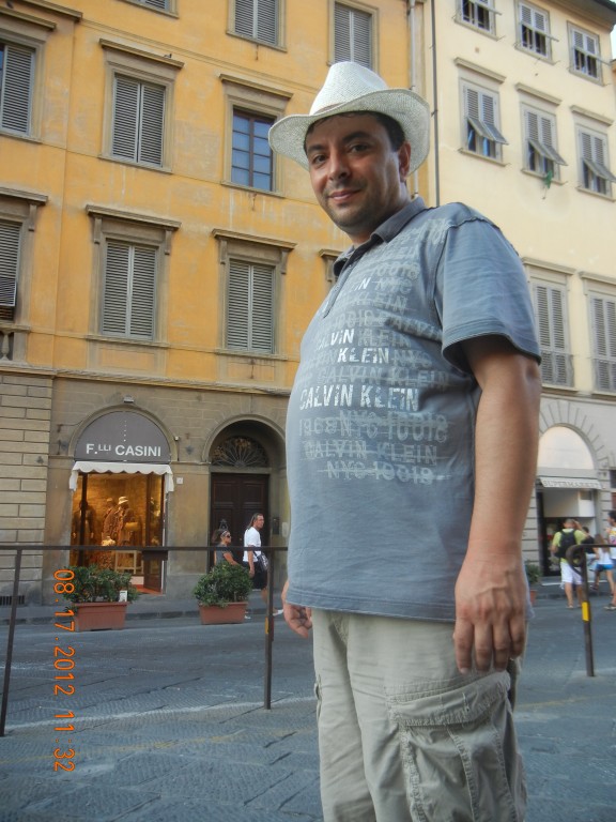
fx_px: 712
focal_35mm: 30
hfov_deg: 46.8
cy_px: 411
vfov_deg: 60.0
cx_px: 308
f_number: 3.5
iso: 160
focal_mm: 5.4
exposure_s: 1/140
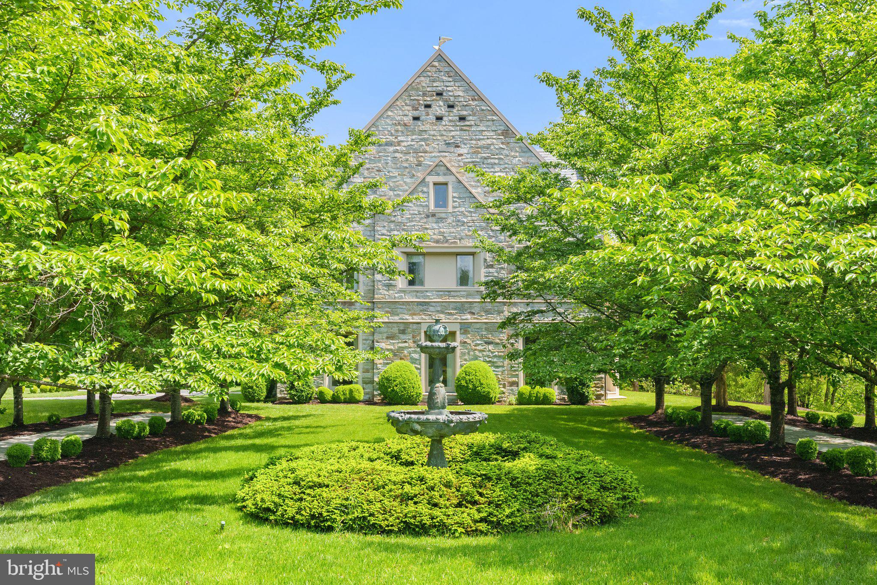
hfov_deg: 54.4
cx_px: 438
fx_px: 853
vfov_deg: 37.9
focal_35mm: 35
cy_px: 292
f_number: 10
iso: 640
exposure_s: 1/320
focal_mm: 35
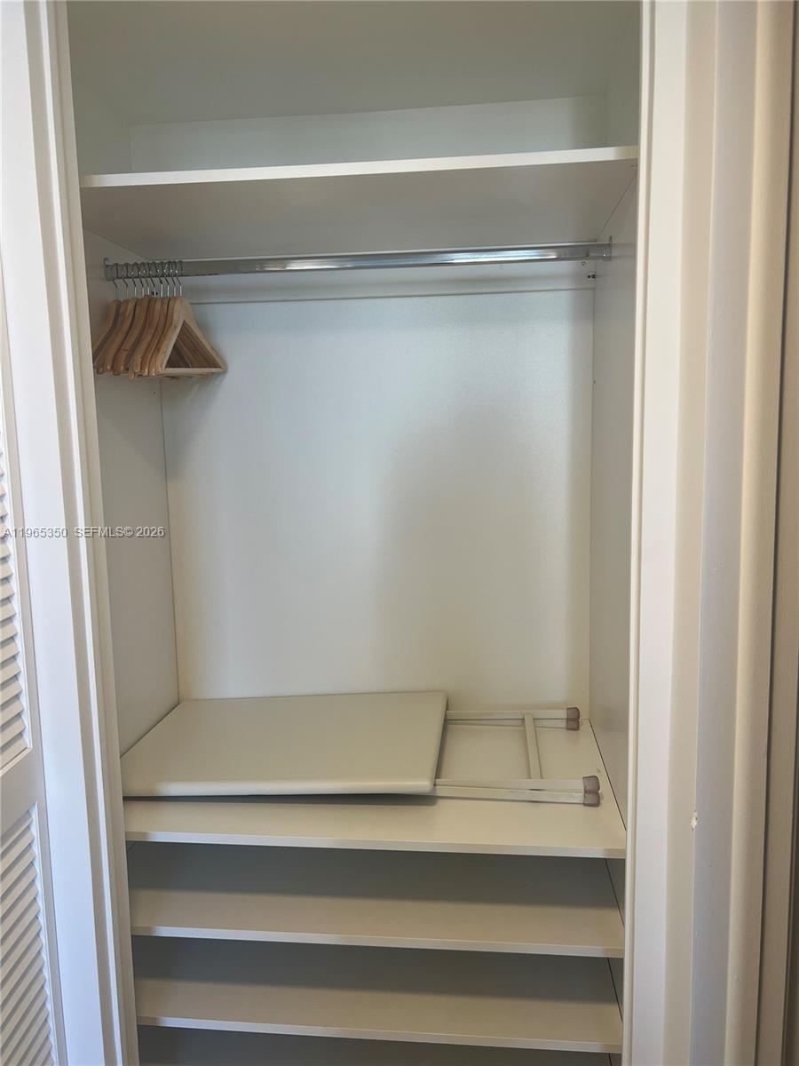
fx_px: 800
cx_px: 400
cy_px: 533
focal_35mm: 26
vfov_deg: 67.3
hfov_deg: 53.1
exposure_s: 1/120
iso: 64
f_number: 1.5
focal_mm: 5.7
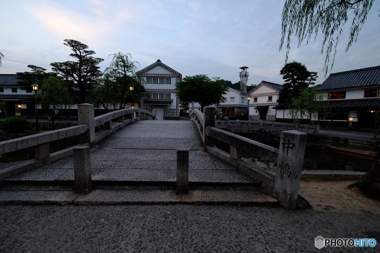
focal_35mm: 15
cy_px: 126
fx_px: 158
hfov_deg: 100.4
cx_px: 190
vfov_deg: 77.3
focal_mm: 10
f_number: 4
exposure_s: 1/200
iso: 1600
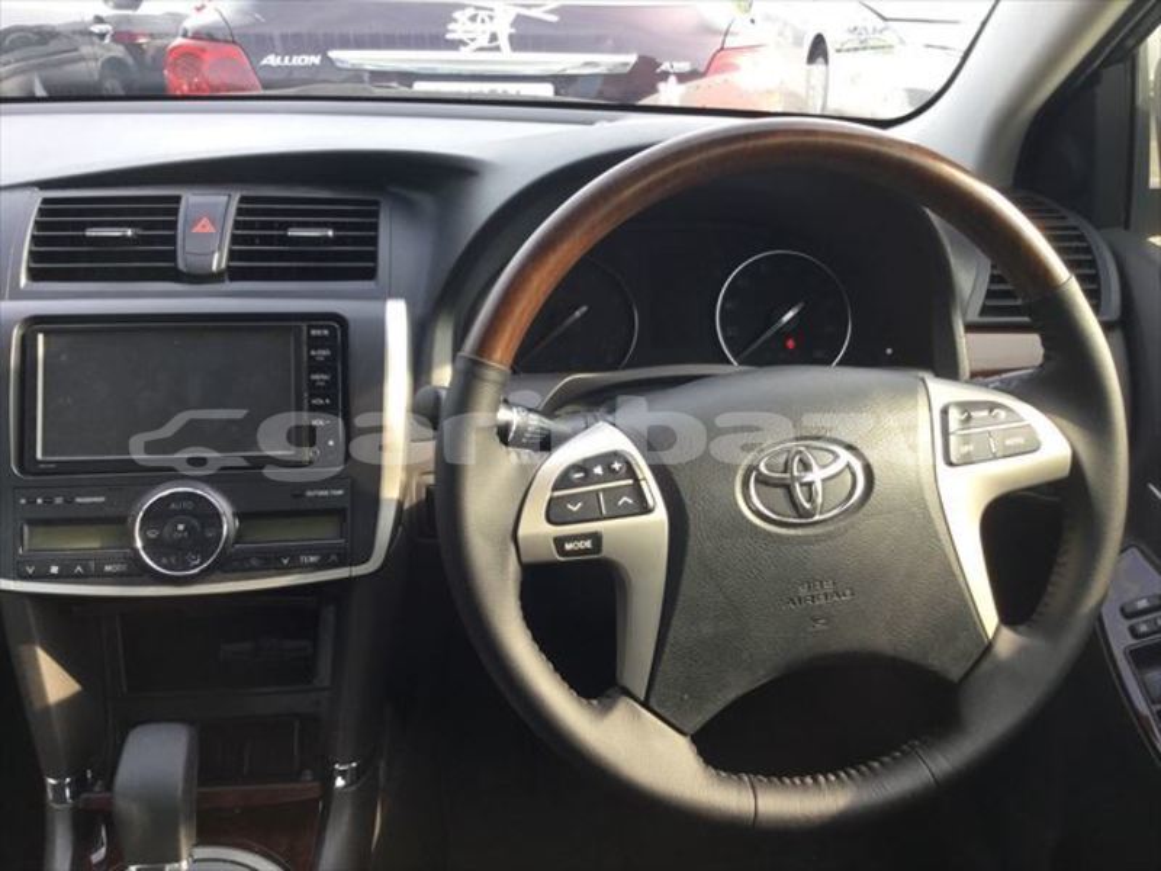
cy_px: 436
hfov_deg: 58.4
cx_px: 580
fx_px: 1040
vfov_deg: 45.4
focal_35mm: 31
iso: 32
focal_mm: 3.3
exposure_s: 1/120
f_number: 2.4
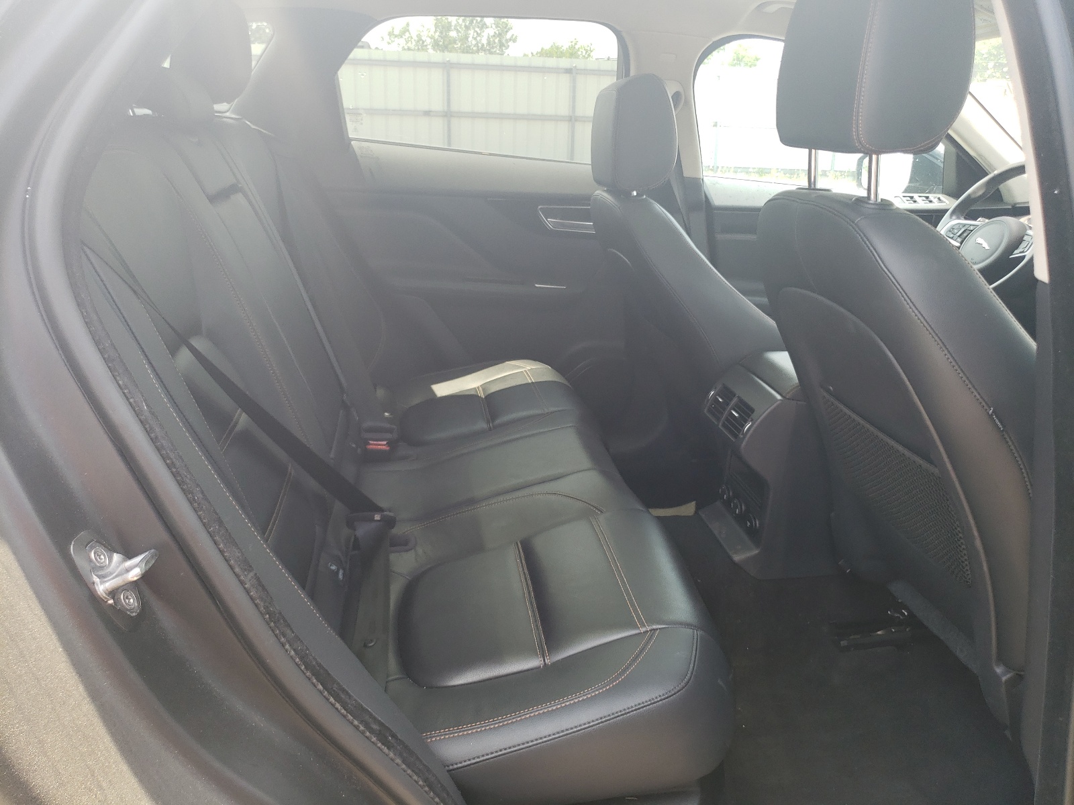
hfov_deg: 67.3
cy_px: 402
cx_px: 537
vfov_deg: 53.1
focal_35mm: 26
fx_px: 807
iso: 50
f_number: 1.5
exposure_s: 1/217
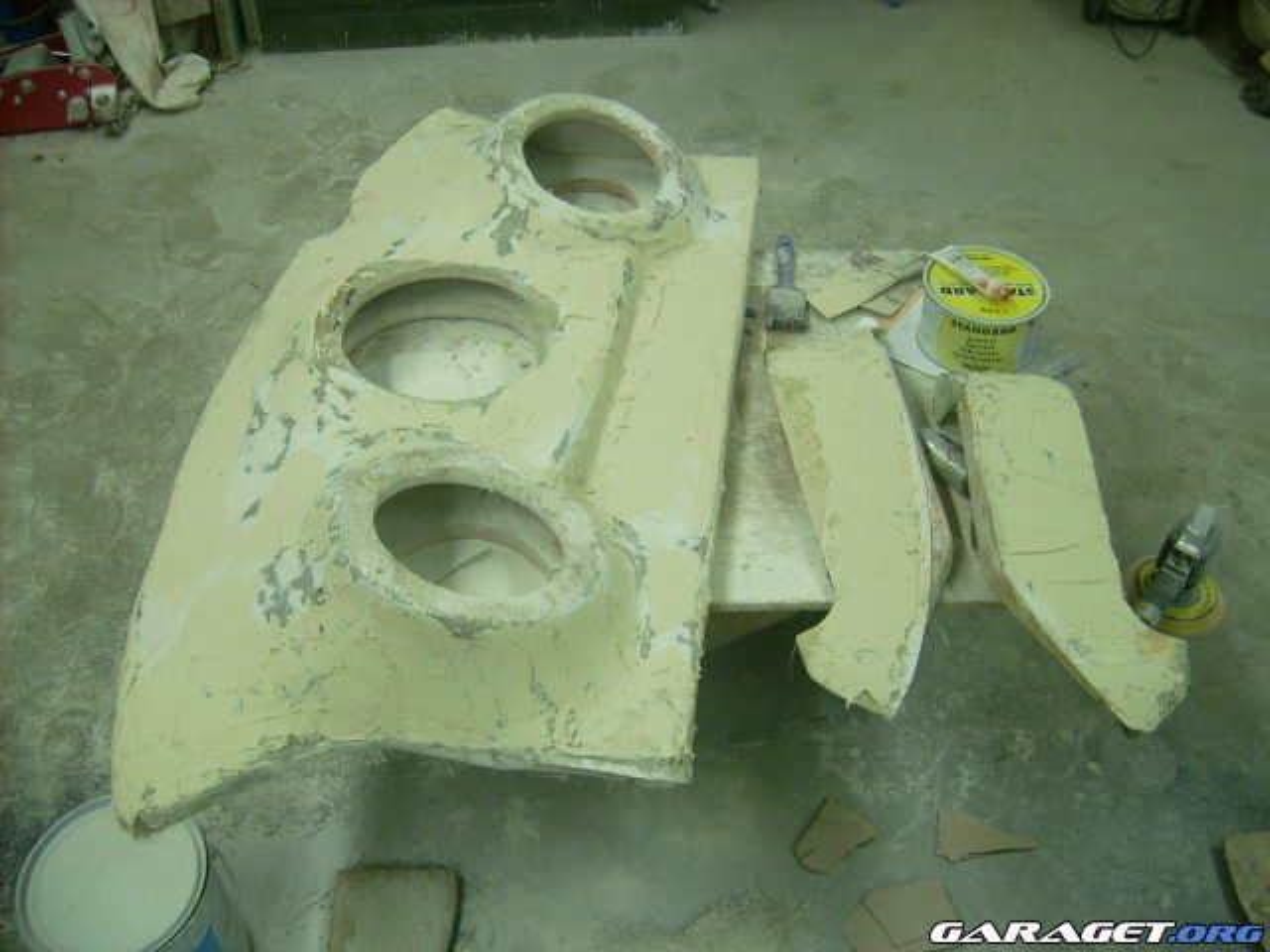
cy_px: 476
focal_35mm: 35
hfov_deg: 52.6
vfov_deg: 40.7
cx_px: 635
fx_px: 1284
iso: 50
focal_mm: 5.95
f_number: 2.8
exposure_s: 1/38
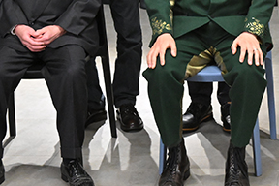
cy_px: -23
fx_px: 860
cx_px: 325
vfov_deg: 12.1
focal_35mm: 111
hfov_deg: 17.6
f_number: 5.6
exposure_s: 1/200
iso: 6400
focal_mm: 40
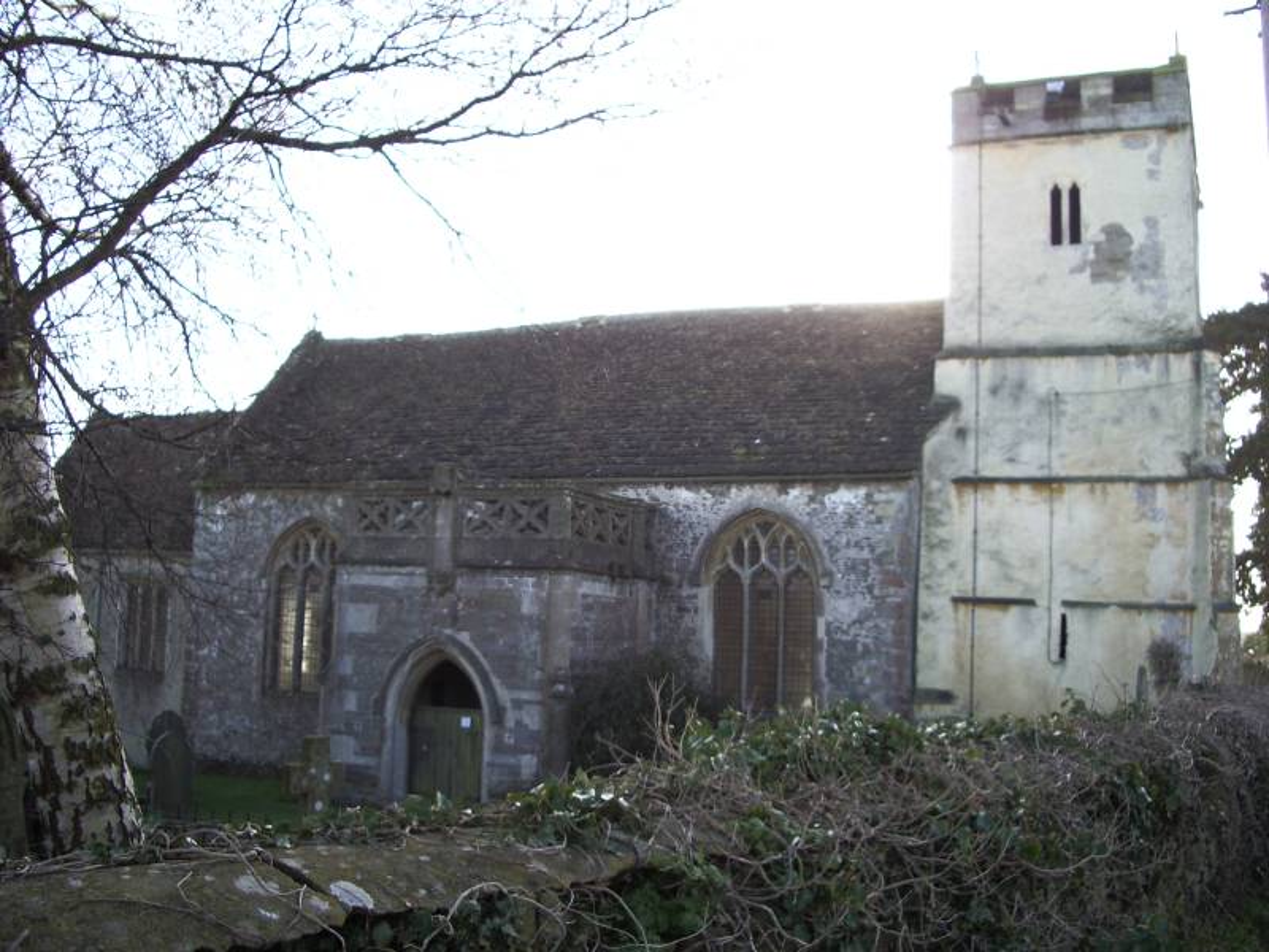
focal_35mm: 35
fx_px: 1283
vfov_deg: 40.7
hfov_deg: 52.6
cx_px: 634
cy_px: 476
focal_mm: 5.8
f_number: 2.6
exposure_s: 1/160
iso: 50
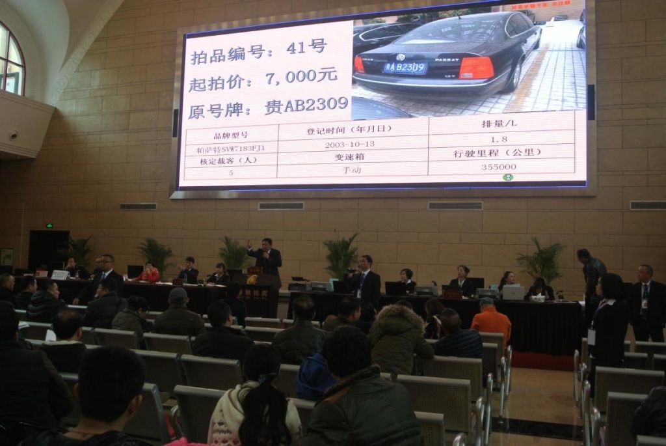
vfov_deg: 41.2
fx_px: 593
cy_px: 223
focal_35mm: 32
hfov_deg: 58.7
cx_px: 333
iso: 200
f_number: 3.8
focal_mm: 12.2
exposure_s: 1/60
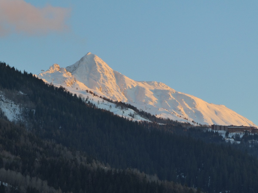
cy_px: 96
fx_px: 1863
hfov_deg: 7.9
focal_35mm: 250
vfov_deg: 5.9
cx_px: 129
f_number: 5.6
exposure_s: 1/80
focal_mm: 44.8
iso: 125
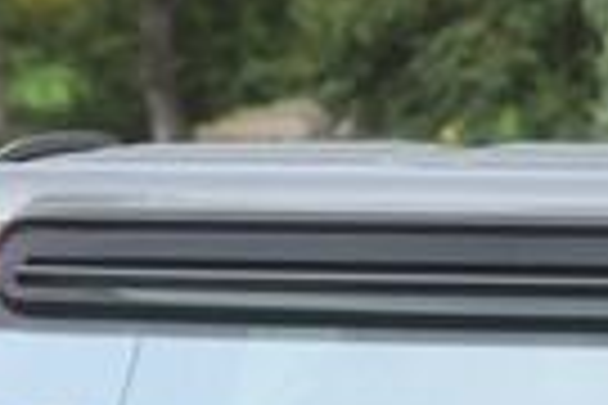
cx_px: 455
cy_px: 718
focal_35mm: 507
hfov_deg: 4.1
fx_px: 8562
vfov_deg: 2.7
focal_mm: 86
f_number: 4.5
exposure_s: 1/640
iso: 250
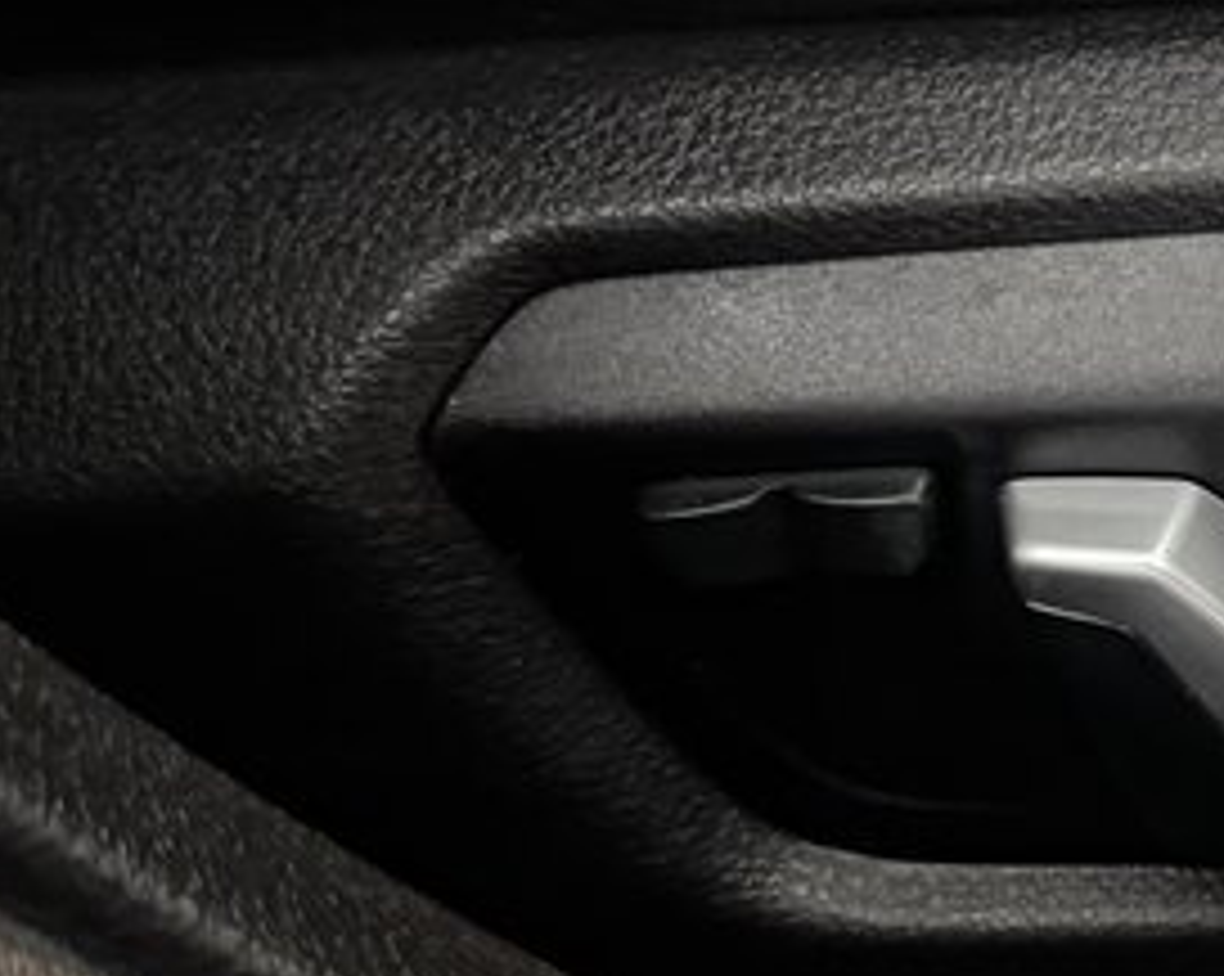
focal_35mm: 69
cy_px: 558
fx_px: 2497
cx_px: 1314
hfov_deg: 25.7
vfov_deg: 22.1
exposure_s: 1/17
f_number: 1.78
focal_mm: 6.76
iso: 2000
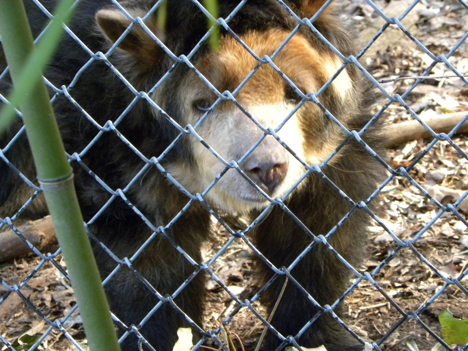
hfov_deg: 10.7
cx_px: 234
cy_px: 176
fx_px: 2488
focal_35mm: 184
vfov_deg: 8.1
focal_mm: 32.7
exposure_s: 1/38.3
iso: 400
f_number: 4.5
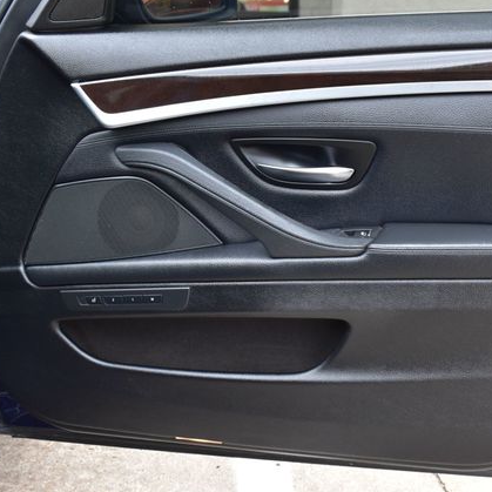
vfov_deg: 34.9
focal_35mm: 49
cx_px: 321
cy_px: 244
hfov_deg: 34.6
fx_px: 782
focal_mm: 25
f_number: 6.3
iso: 1000
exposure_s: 1/15
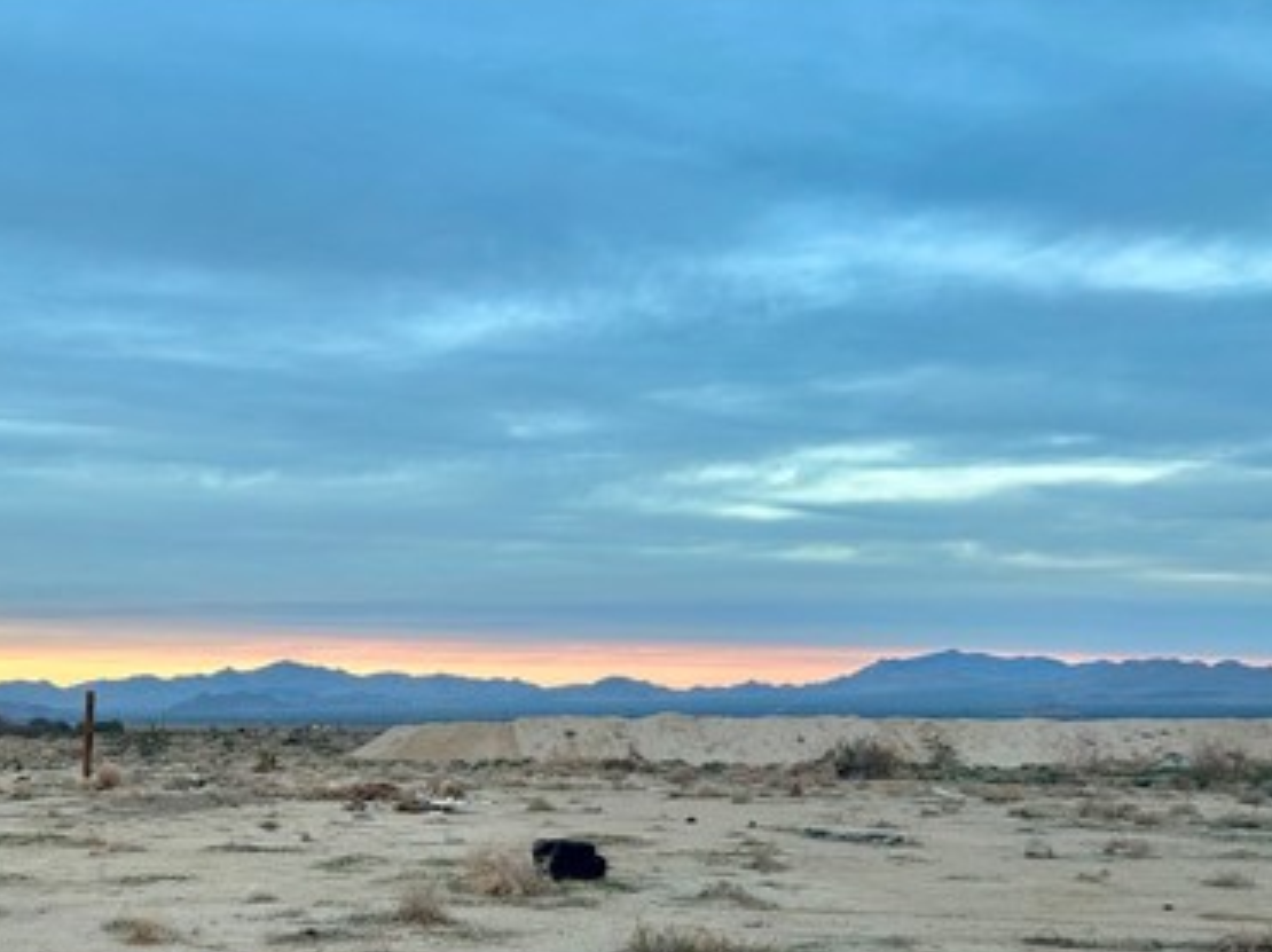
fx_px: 1652
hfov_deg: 40.4
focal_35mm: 45
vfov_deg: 31.2
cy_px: 784
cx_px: 254
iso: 125
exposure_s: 1/121
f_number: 1.5
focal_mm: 5.7
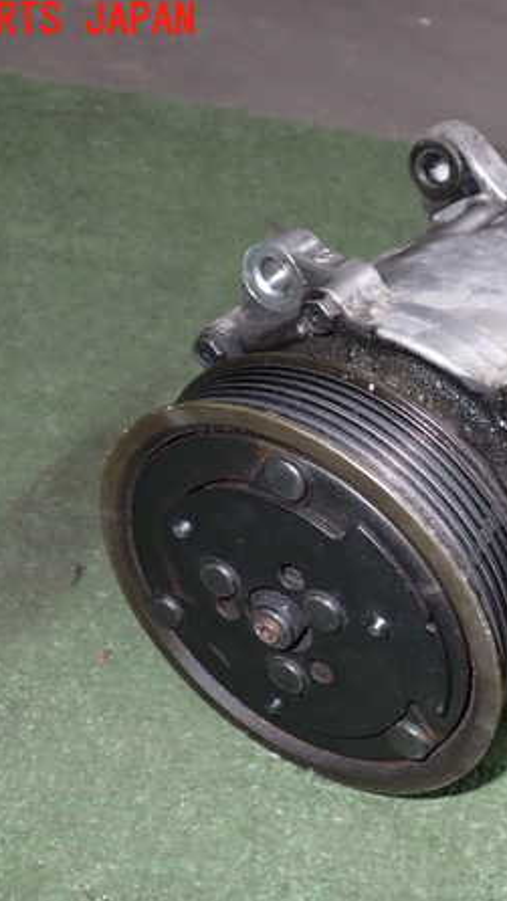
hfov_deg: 26.4
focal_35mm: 44
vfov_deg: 46.4
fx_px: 1051
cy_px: 450
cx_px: 434
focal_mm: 5.4
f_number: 6.3
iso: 125
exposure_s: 1/30
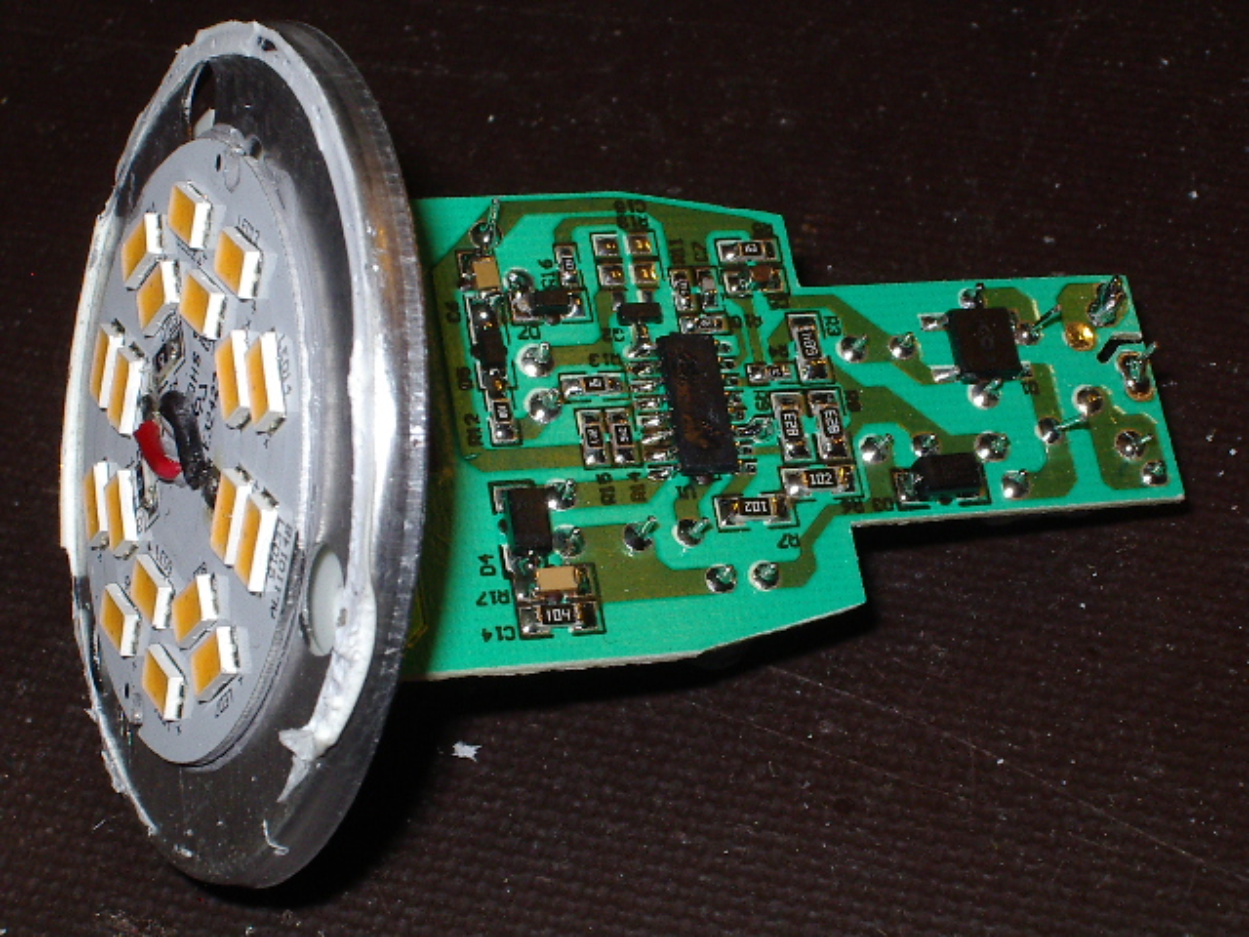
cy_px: 468
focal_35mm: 88
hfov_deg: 22.3
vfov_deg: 16.8
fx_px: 3175
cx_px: 624
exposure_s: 1/80
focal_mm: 13.3
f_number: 7.6
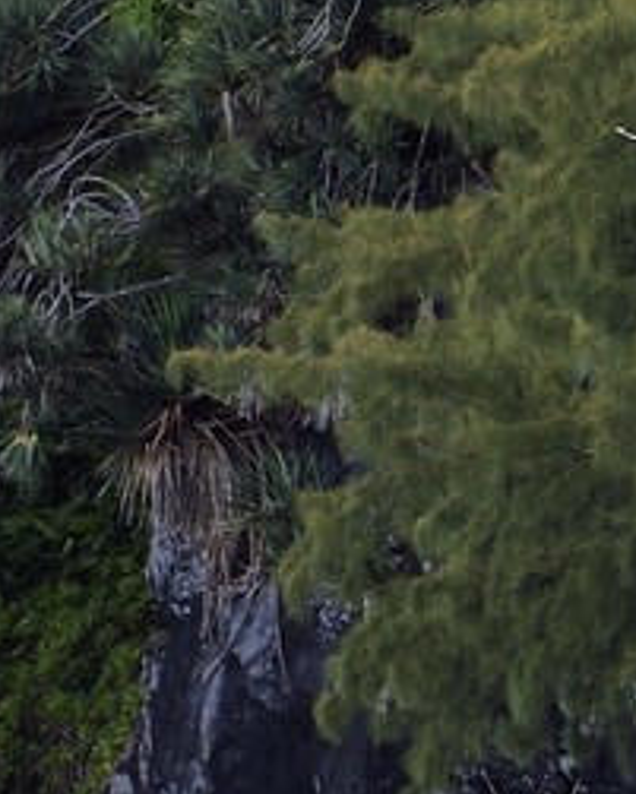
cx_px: 2468
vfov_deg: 1.6
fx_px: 28124
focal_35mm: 1196
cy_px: 1348
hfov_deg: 1.3
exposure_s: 1/200
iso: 400
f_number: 7.1
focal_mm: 200
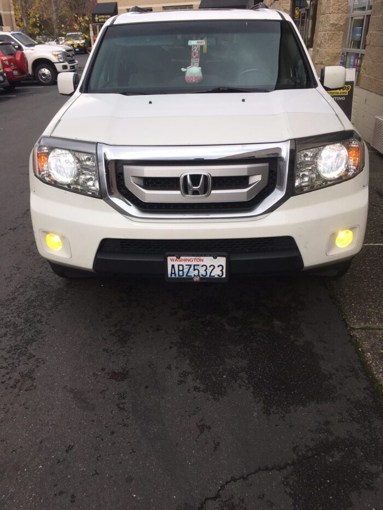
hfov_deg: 48.2
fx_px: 428
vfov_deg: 61.7
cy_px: 255
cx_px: 192
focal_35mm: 29
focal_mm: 4.15
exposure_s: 1/549
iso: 25
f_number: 2.2
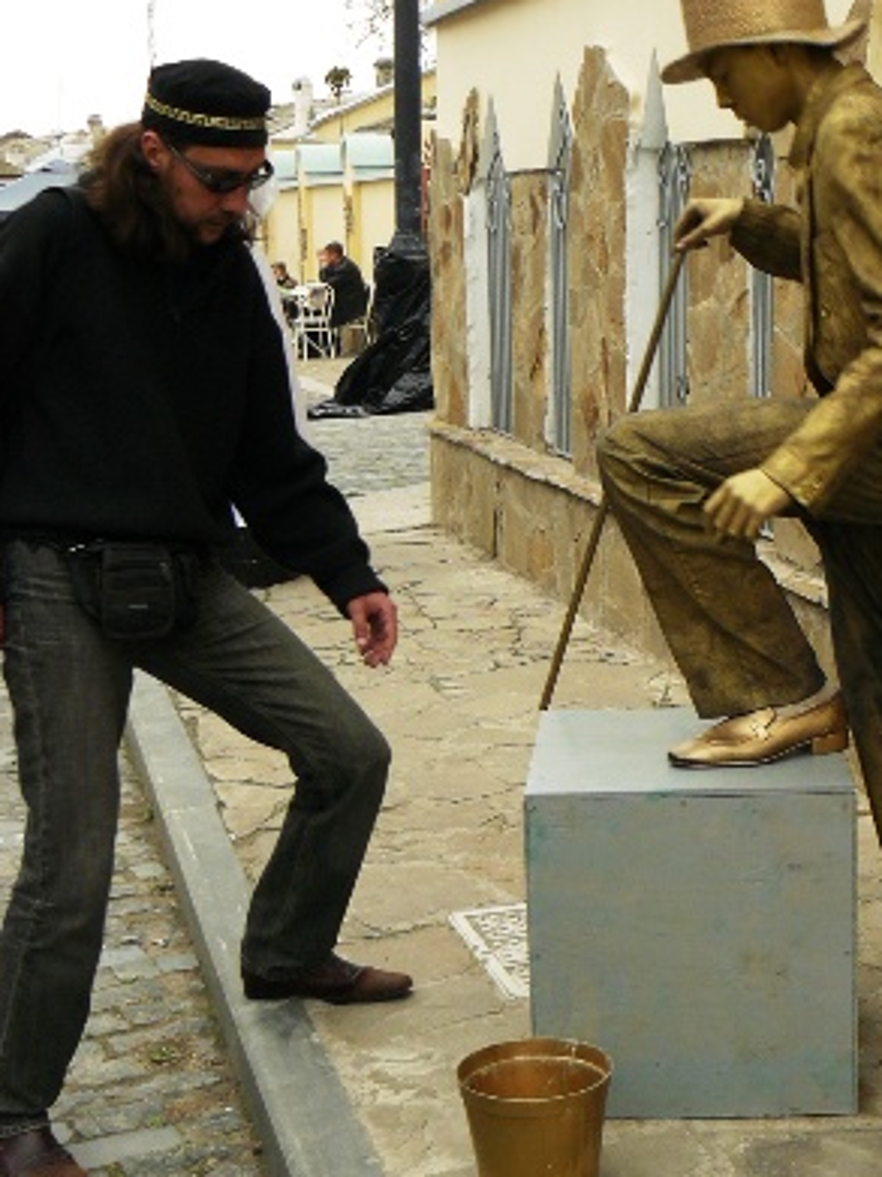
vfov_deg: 32.7
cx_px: 704
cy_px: 554
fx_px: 2005
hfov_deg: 24.4
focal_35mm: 59
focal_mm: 6
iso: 100
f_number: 4
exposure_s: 1/160
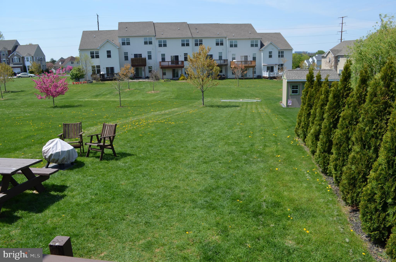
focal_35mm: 27
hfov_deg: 67.5
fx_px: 296
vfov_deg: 47.7
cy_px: 131
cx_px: 198
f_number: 8
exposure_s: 1/250
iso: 100
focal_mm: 18
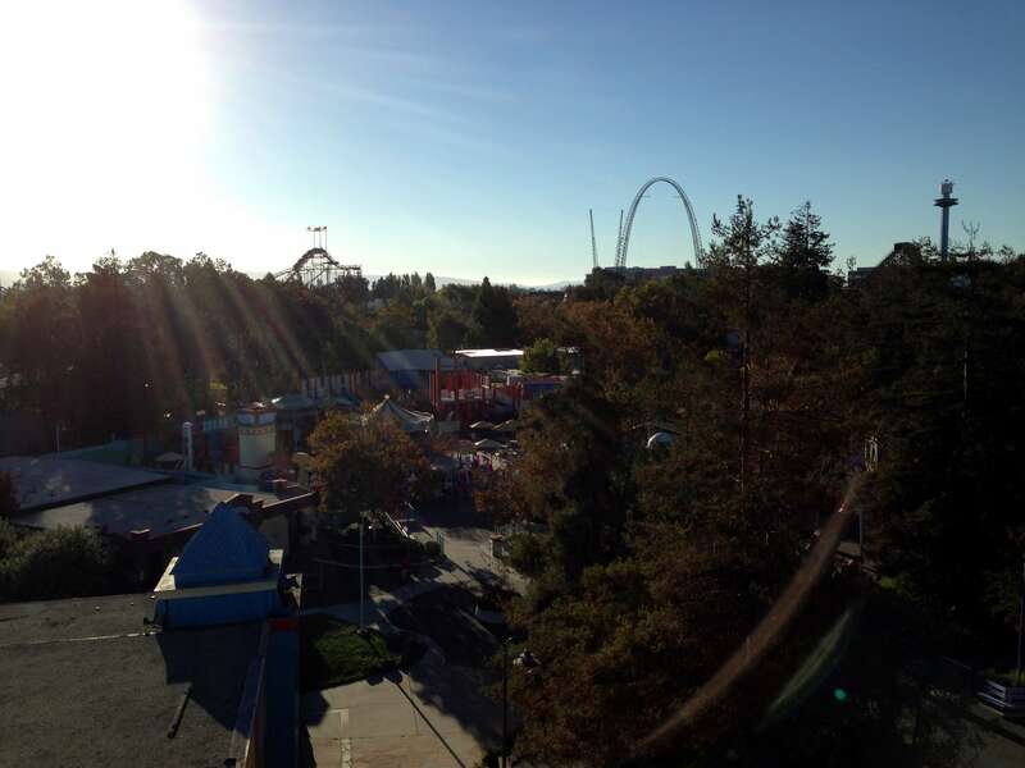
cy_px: 384
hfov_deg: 55.4
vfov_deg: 42.9
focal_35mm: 33
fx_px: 977
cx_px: 512
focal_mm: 4.13
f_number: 2.4
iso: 50
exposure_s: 1/2088
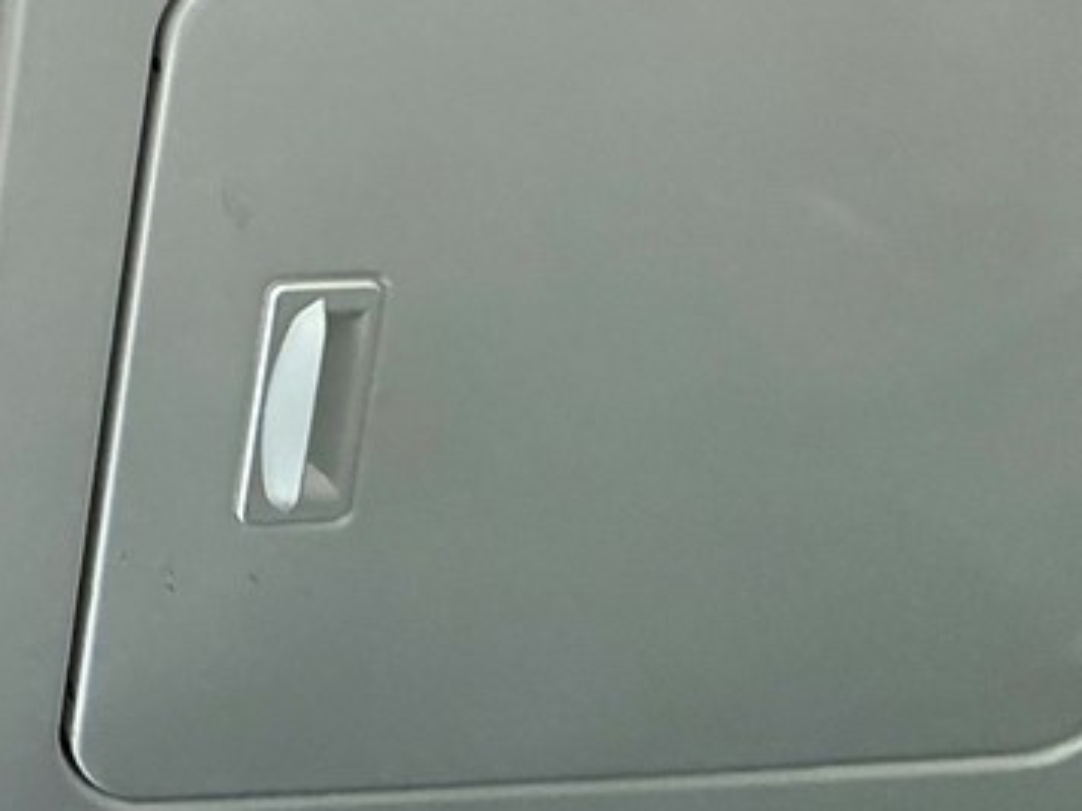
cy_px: -741
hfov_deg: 24.3
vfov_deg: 17.6
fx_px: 1969
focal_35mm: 63
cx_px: -523
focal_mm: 2.22
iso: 320
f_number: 2.2
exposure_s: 1/120
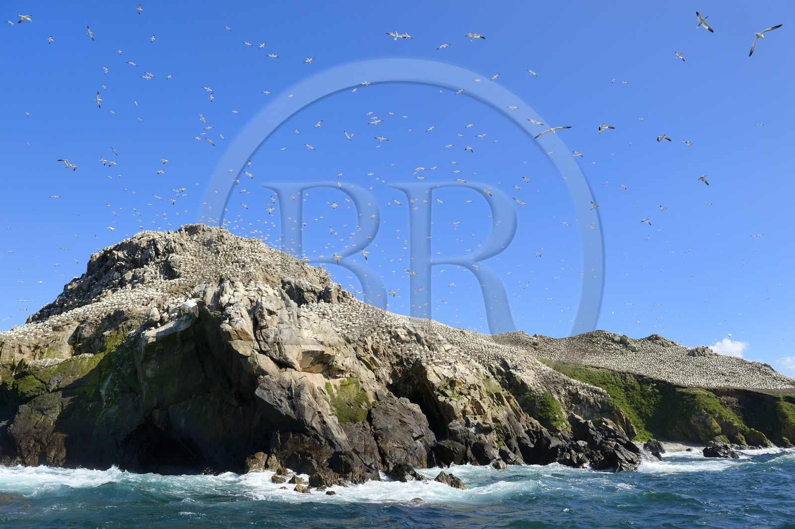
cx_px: 398
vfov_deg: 53.1
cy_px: 264
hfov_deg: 73.8
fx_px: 530
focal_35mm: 24
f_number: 6.3
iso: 400
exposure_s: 1/1600
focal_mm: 24
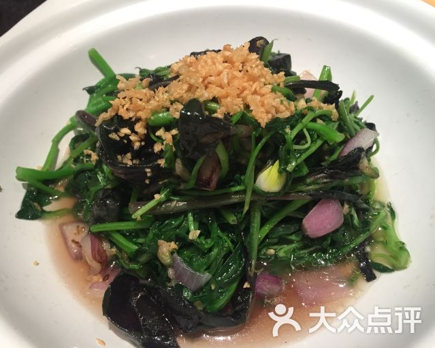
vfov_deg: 47.1
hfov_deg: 57.1
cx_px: 201
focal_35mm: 31
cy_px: 177
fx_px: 399
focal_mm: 4.15
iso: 125
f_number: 2.2
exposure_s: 1/33
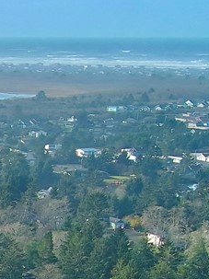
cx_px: -414
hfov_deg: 8.1
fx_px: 1257
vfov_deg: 12.2
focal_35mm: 156
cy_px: 387
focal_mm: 10.57
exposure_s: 1/1200
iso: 100
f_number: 2.8
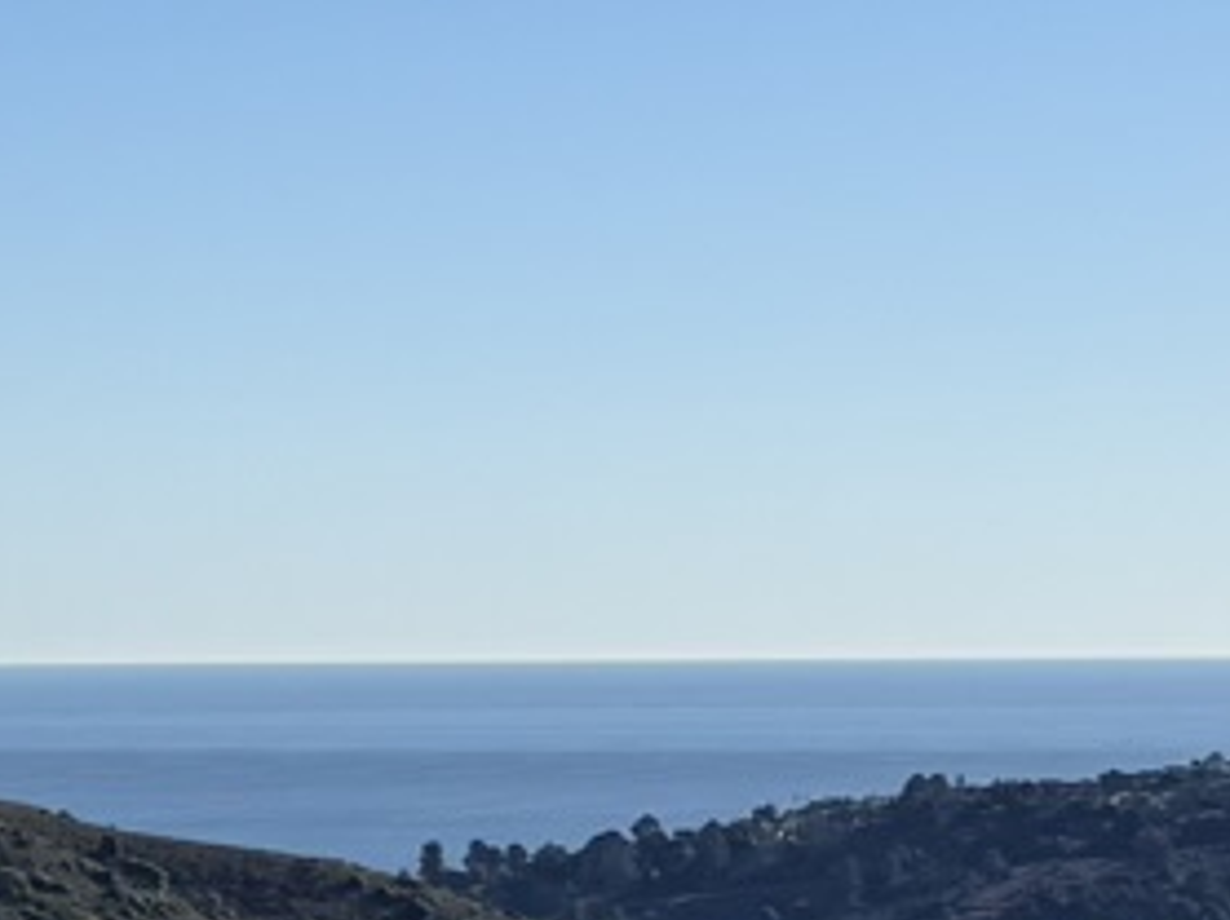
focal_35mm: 177
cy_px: 703
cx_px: 739
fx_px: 6284
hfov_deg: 11.2
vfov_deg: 8.4
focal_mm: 6.76
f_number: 1.78
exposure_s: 1/8130
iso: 80
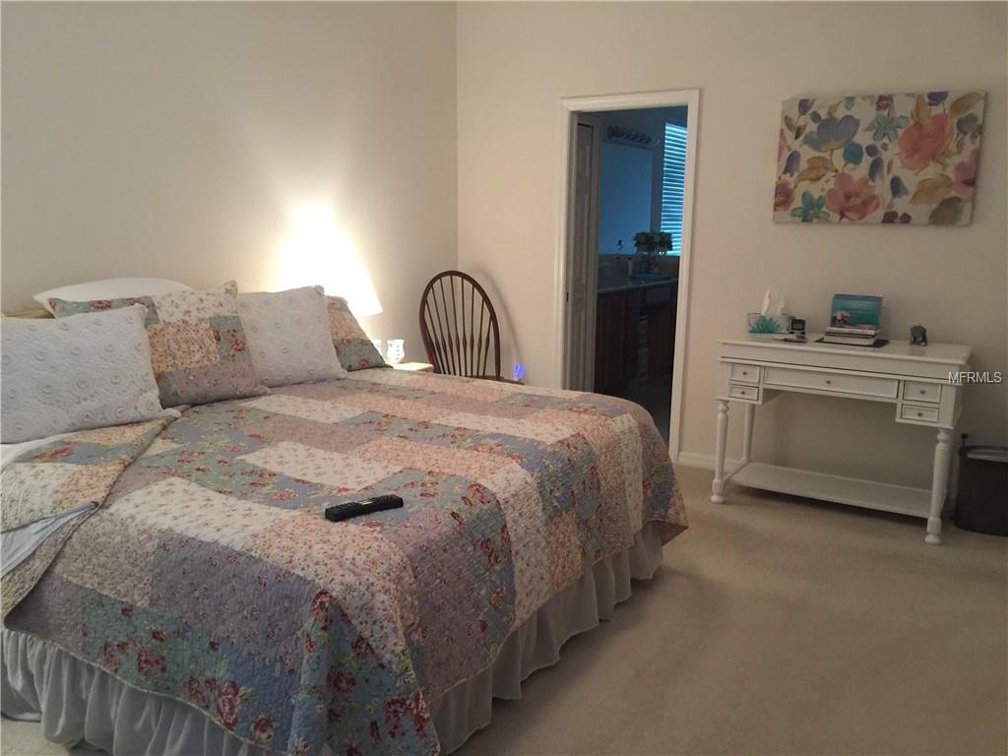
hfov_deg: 61.7
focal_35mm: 29
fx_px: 844
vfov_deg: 48.2
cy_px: 378
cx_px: 504
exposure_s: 1/15
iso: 125
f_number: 2.2
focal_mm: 4.15
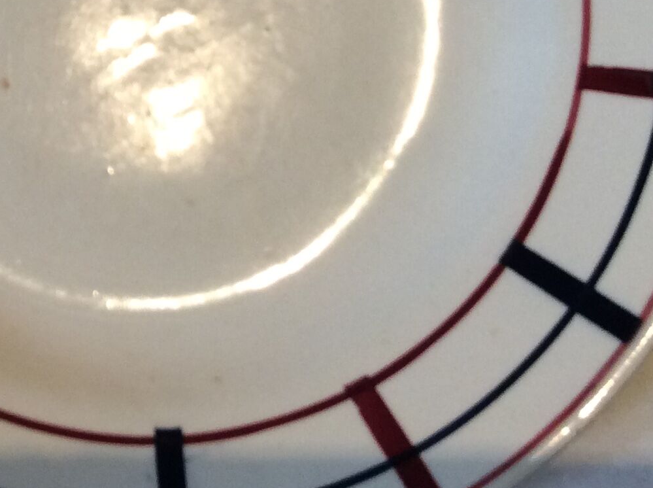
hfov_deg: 22.8
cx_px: 27
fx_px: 1563
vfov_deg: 17.5
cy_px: 70
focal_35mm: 83
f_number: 2.4
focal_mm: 3.3
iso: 80
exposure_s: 1/25
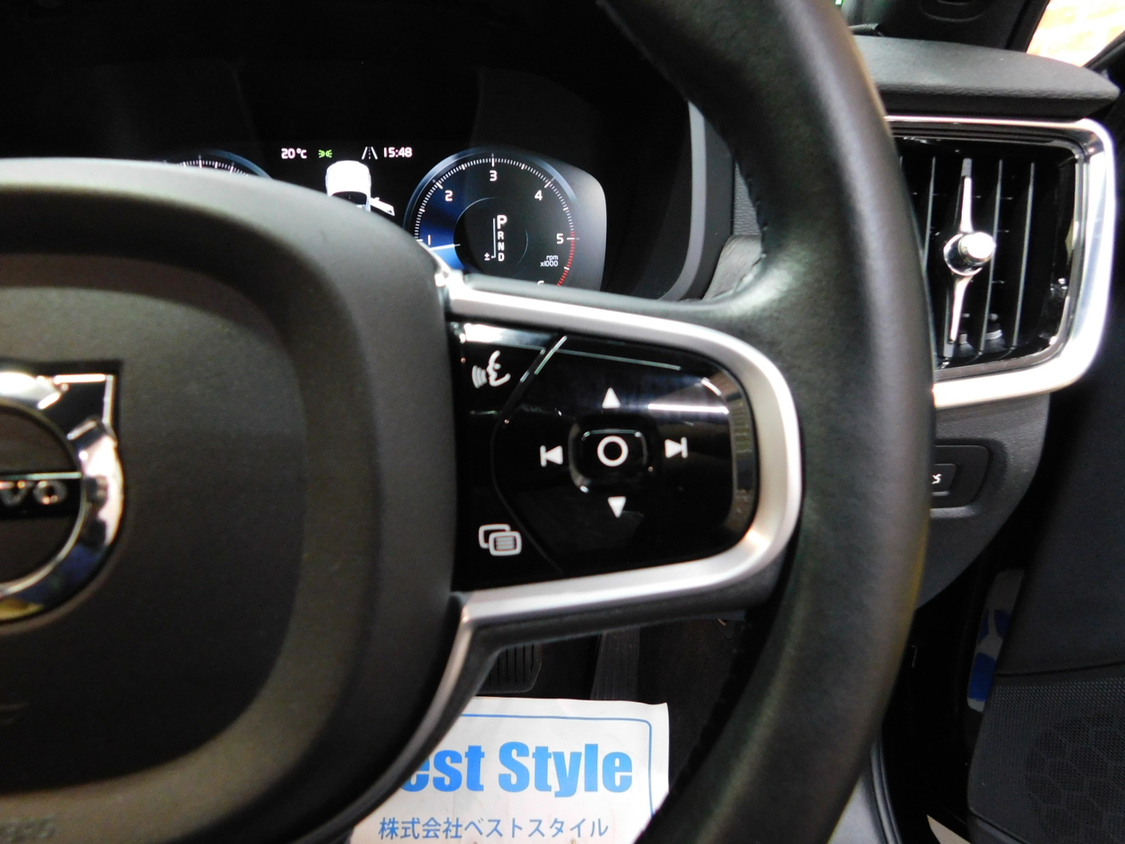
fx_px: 747
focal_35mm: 23
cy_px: 422
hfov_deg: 73.9
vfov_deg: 58.9
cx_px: 562
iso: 500
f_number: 3
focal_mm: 4
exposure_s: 1/8
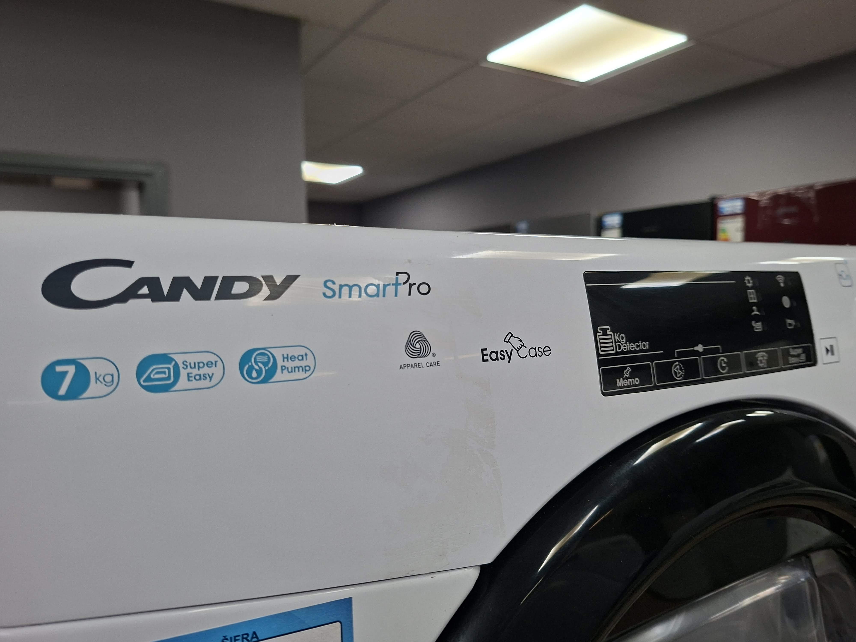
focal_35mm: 23
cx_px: 428
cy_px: 321
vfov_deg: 58.9
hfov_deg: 73.9
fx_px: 569
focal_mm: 5.54
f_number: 1.8
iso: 100
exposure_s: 1/100
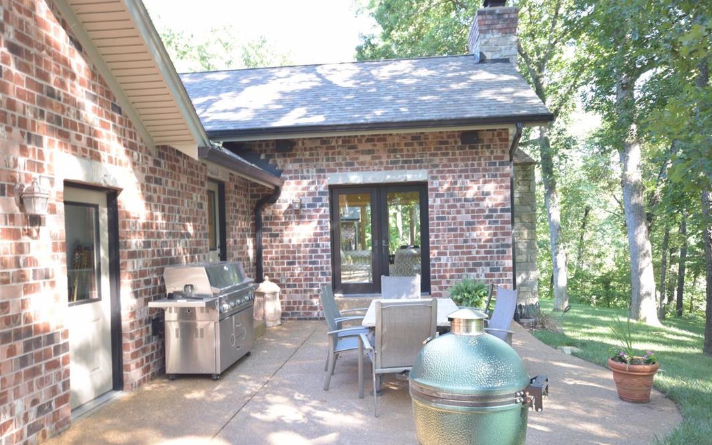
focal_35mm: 27
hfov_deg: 69.4
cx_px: 352
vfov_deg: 46.7
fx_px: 515
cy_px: 239
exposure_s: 1/8
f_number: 5.3
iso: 100
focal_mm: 17
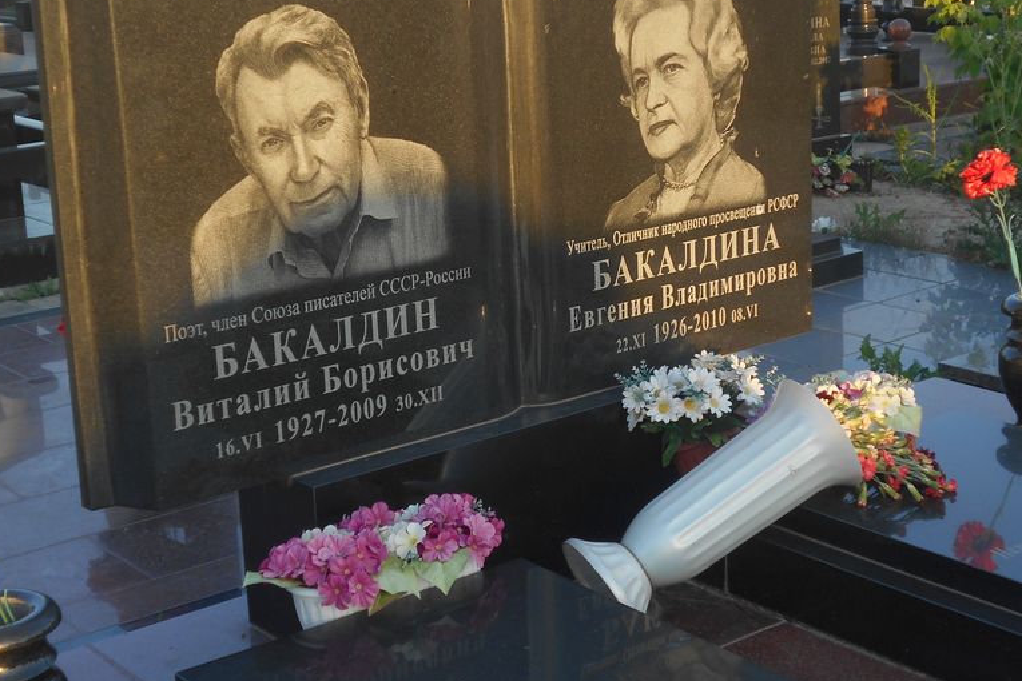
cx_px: 546
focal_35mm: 68
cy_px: 288
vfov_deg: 20.0
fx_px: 1930
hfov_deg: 29.6
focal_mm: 8.8
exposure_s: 1/100
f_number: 4.5
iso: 80
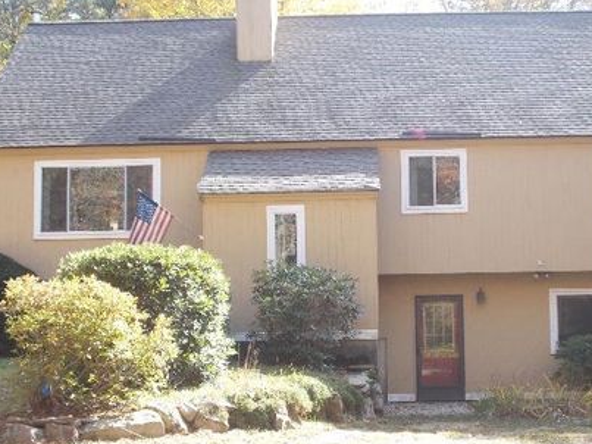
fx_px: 1060
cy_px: 240
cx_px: 339
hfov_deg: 31.2
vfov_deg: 23.6
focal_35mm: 62
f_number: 4.5
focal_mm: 9
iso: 80
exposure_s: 1/40
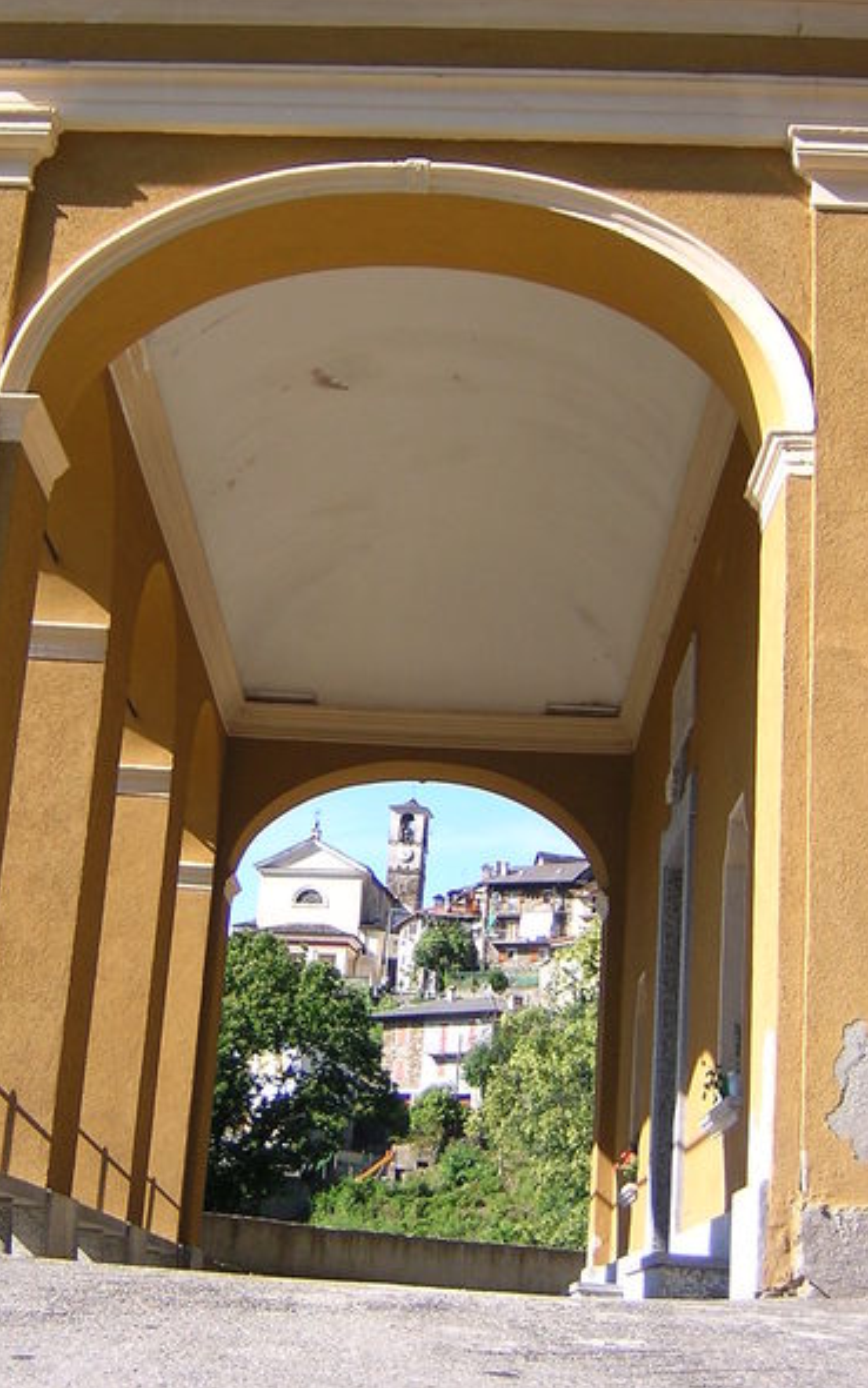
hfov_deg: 23.5
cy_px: 689
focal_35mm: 55
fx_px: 2081
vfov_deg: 36.9
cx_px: 350
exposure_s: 1/376
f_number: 3.1
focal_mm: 6.6
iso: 100
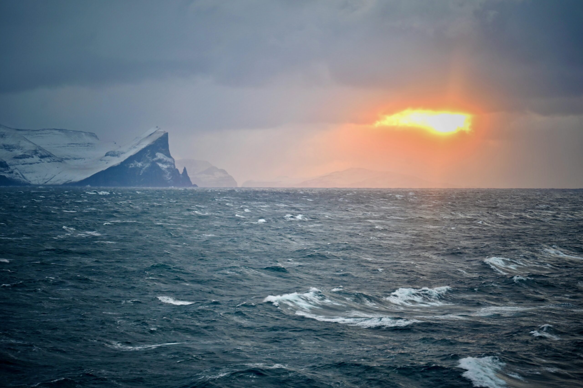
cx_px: 292
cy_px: 194
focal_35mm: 110
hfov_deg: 18.6
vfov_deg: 12.4
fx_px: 1780
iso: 320
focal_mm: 110
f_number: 6.3
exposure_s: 1/125
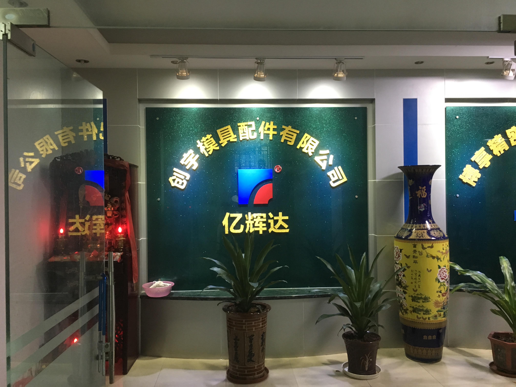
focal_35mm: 29
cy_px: 194
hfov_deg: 61.7
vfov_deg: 48.2
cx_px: 258
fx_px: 432
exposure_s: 1/33
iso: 200
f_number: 2.2
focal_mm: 4.15
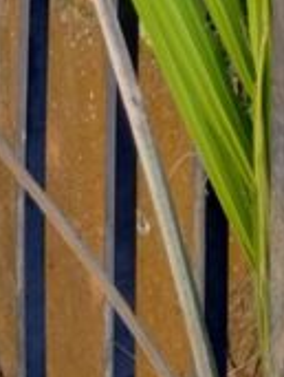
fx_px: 1831
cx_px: -144
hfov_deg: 8.7
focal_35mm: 168
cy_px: -531
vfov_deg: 10.2
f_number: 1.8
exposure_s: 1/120
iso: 124
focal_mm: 4.27
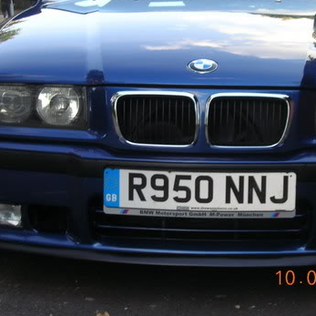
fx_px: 909
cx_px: 190
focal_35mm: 88
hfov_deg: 19.7
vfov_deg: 19.7
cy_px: 105
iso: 50
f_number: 3.4
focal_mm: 9
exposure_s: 1/24.2
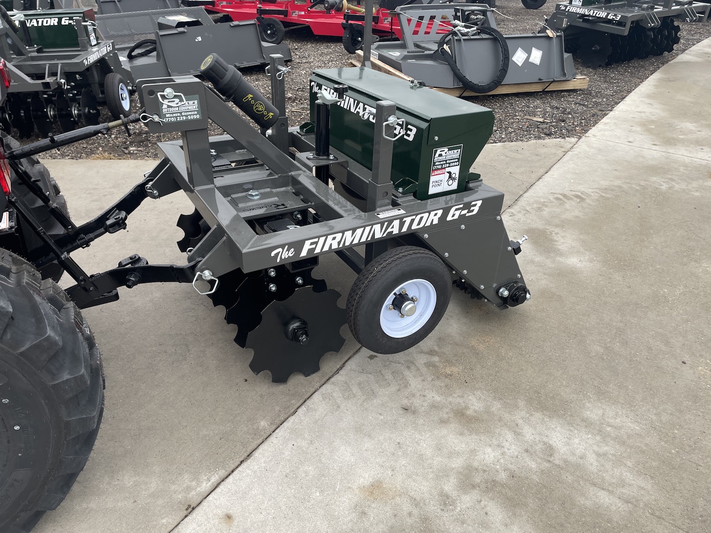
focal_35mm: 26
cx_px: 356
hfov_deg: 67.3
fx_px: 534
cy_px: 266
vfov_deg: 53.1
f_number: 1.6
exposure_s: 1/332
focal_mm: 4.2
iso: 32
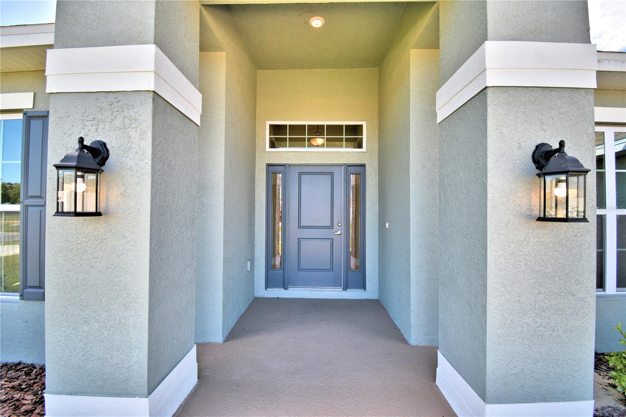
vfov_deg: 77.3
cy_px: 208
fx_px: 261
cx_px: 313
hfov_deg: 100.4
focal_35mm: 15
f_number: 4.5
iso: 200
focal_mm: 10
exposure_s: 1/400
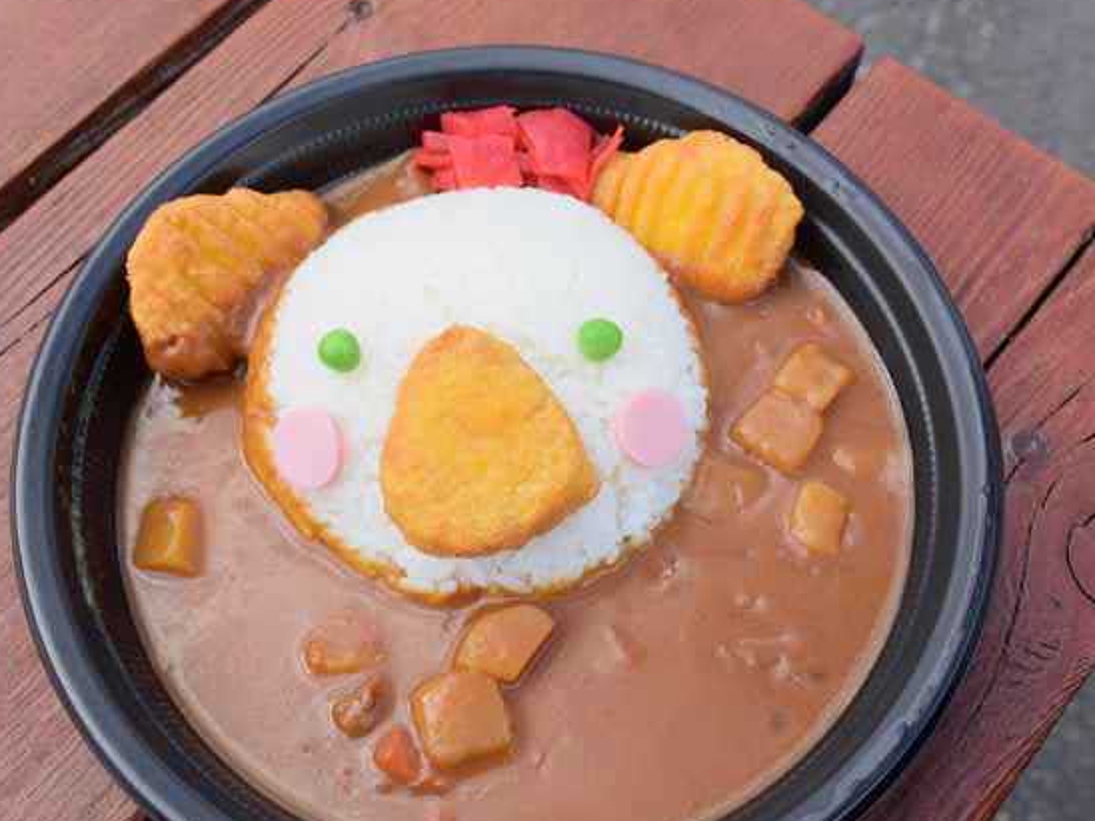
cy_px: 444
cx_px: 544
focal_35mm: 48
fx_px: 1518
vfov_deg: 30.3
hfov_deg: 39.7
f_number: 5.6
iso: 100
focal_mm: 24
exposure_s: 1/125
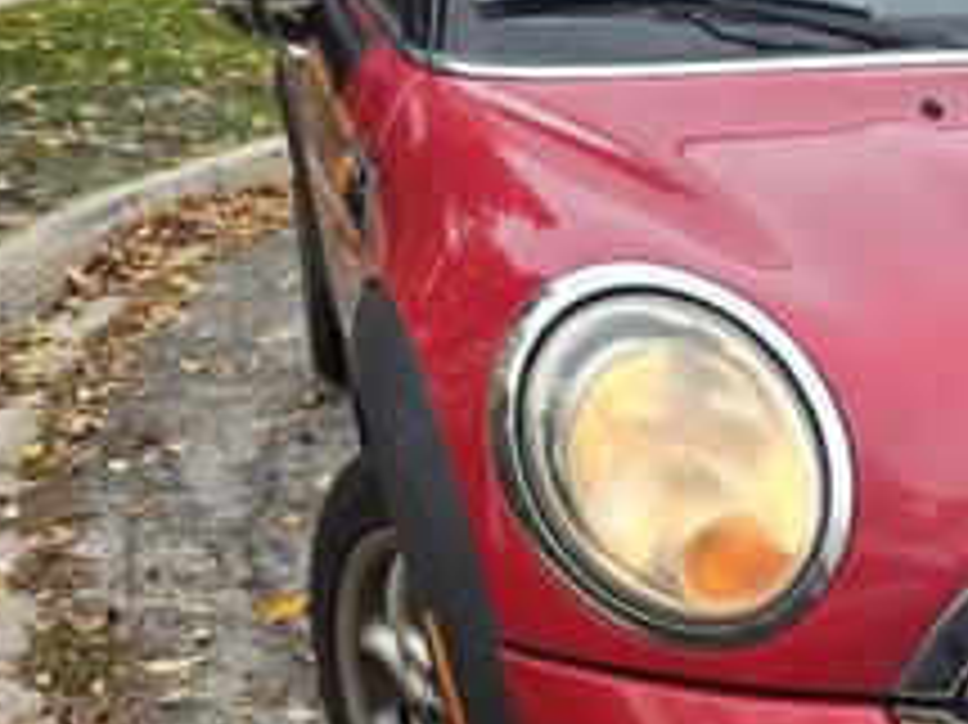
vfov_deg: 25.7
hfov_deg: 34.2
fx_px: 1509
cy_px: 720
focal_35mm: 54
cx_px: 810
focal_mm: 6.3
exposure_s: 1/182
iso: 20
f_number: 1.7
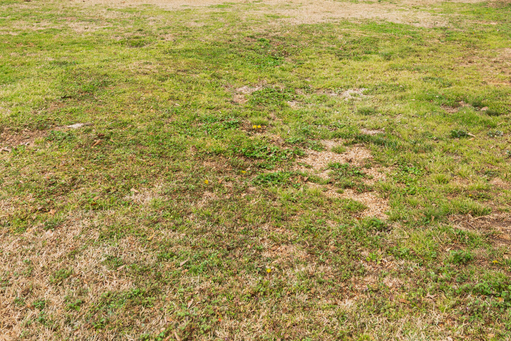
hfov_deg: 46.3
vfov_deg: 28.9
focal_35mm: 42
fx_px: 596
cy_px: -35
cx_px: 289
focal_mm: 17
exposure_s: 1/800
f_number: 5
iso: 400
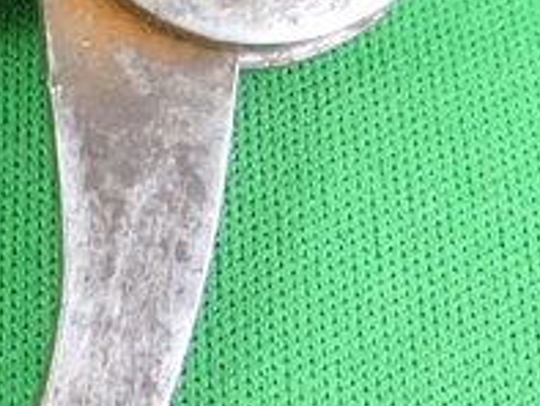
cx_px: -73
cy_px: 82
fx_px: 1467
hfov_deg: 19.8
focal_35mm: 94
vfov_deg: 15.6
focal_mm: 4.3
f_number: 3.3
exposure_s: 1/80
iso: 800
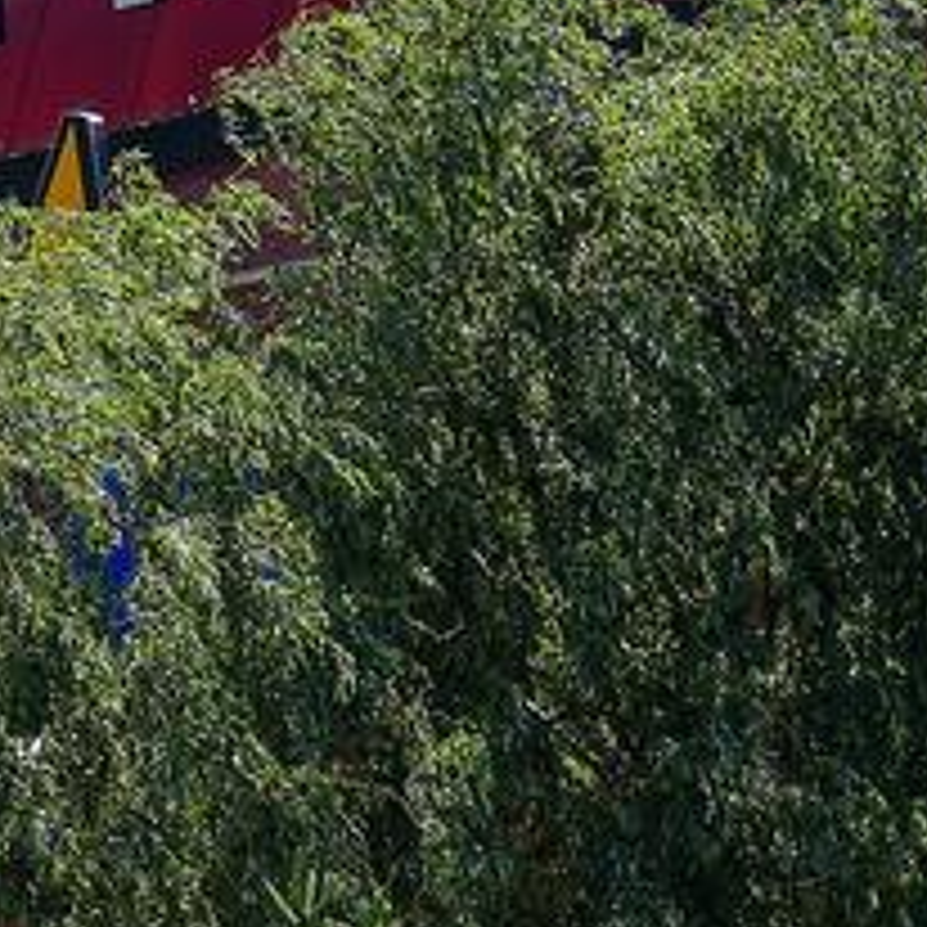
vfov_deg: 5.1
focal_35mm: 344
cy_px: 1258
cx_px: -459
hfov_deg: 5.1
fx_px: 10422
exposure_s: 1/1600
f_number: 4.5
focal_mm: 52
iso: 125
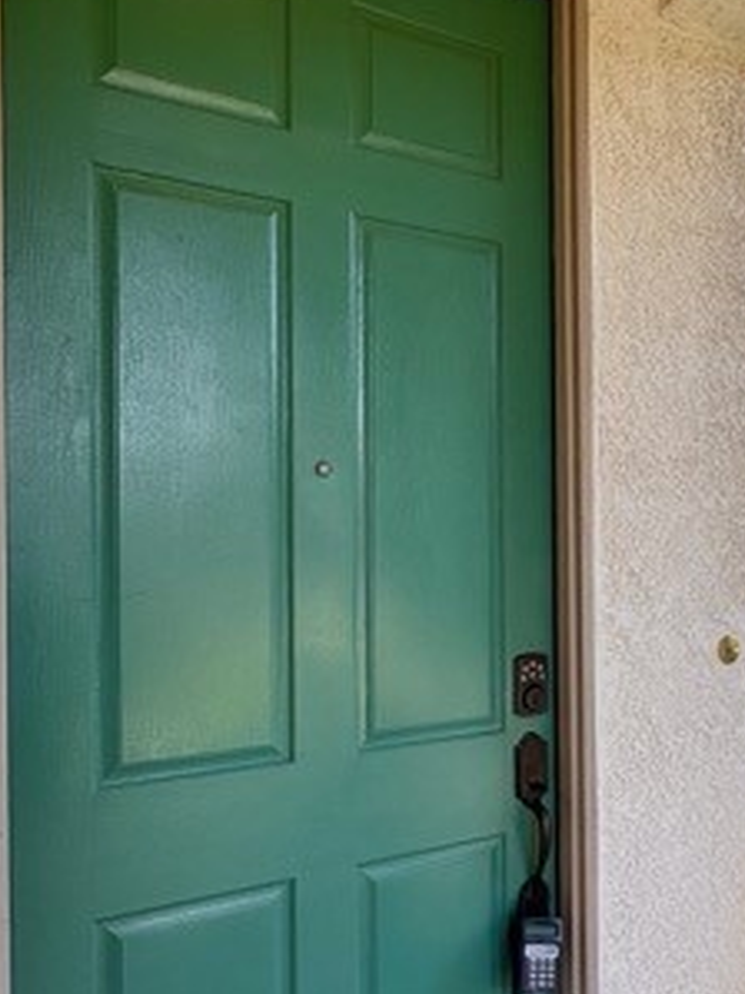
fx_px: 861
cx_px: 579
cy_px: 535
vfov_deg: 59.9
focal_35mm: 30
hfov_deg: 44.8
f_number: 2.2
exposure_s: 1/183
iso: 40
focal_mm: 2.22
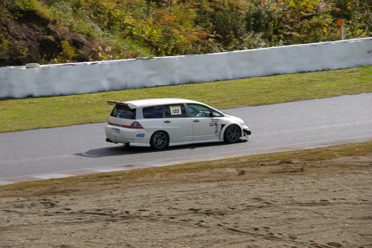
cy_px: 124
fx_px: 1859
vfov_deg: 7.6
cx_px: 186
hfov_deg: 11.4
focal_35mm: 180
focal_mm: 120
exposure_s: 1/350
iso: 200
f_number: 9.5
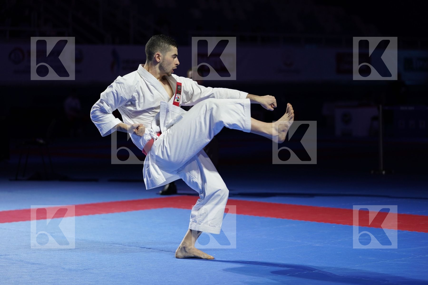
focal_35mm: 103
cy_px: 142
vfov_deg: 13.3
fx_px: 1224
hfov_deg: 19.8
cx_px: 214
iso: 640
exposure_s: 1/500
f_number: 2.8
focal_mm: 103
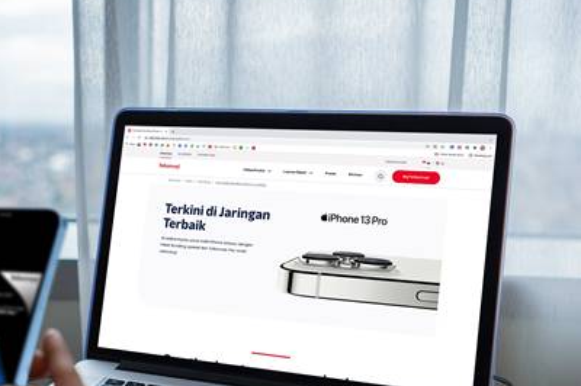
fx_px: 790
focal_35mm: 49
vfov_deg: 27.2
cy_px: 271
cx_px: 224
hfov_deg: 40.1
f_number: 2
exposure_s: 1/160
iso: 200
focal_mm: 28
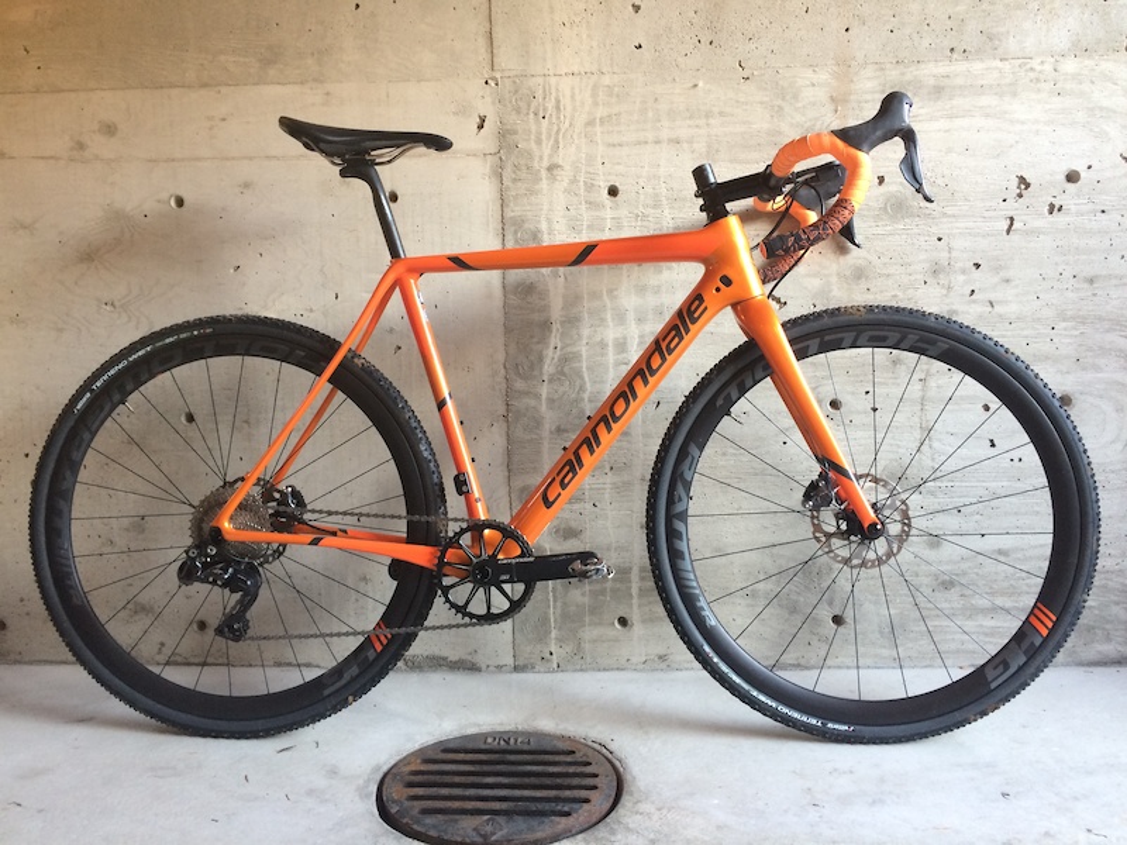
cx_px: 564
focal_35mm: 29
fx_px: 944
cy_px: 422
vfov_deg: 48.2
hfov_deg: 61.7
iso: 80
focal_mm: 4.15
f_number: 2.2
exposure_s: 1/30
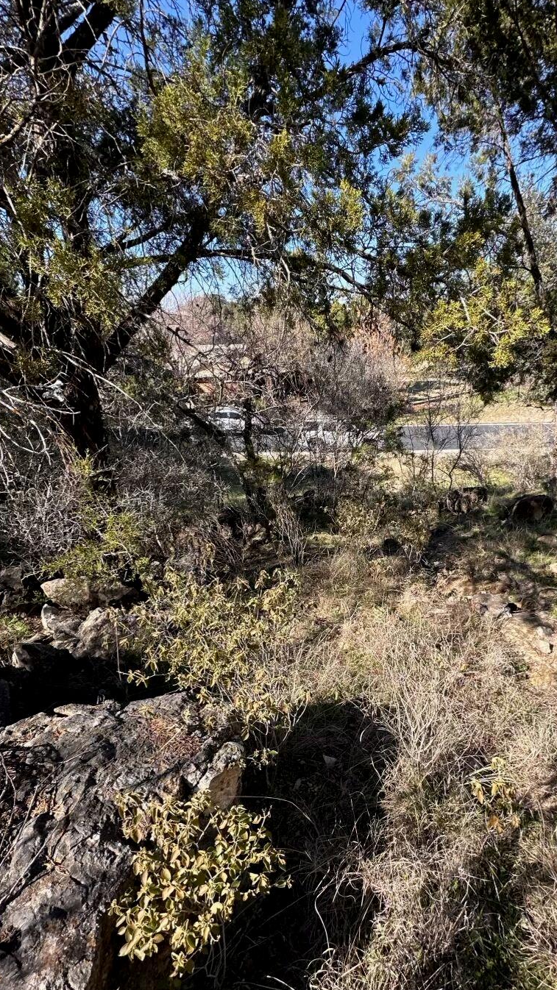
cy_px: 535
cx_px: 348
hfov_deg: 63.0
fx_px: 446
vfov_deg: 95.7
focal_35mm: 17
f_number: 2.2
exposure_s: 1/578
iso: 40
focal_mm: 2.22
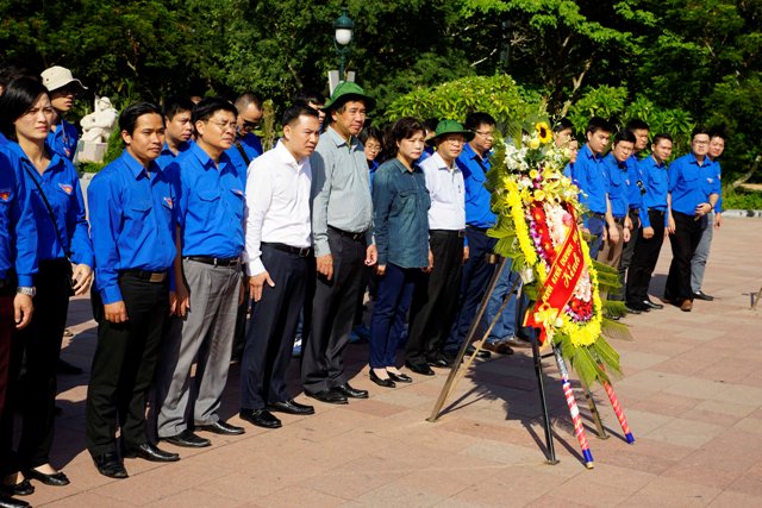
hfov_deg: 39.6
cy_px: 254
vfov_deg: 27.0
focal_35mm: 50
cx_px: 381
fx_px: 1059
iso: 100
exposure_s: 1/200
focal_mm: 50
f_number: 10
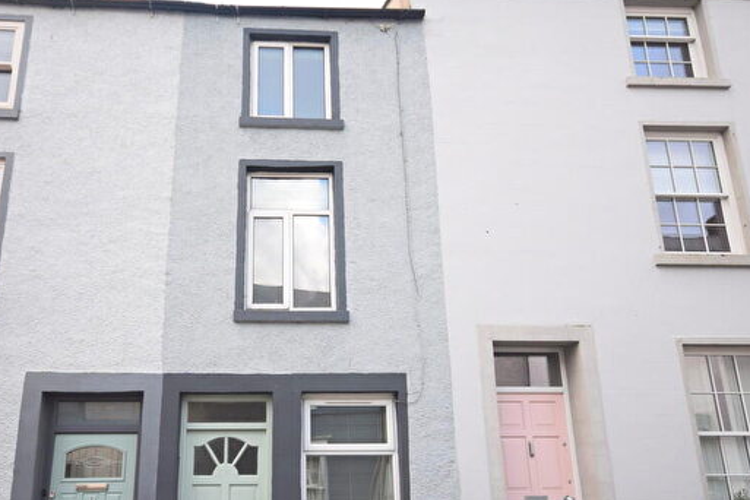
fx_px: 639
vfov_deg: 42.5
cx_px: 307
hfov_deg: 60.4
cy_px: 299
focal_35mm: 31
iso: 400
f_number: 6.3
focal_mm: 15
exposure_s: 1/160
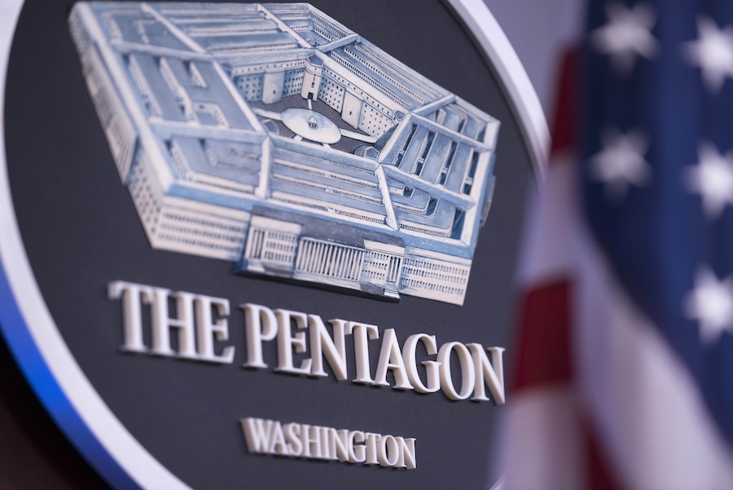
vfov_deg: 8.3
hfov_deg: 12.4
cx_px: 366
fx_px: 3361
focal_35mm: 165
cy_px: 245
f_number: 3.2
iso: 2500
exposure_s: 1/800
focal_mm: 165
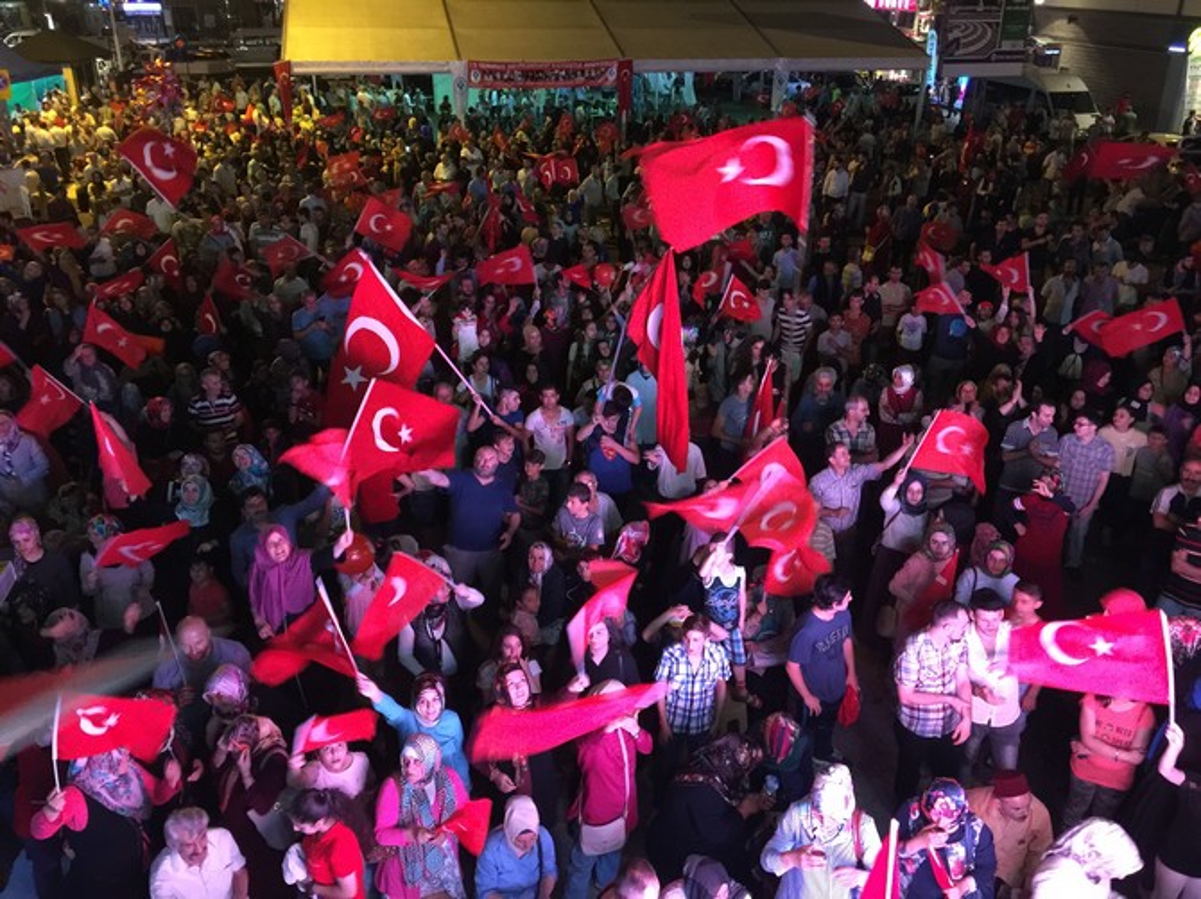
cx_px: 600
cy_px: 450
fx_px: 1006
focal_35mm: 29
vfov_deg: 48.2
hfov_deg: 61.7
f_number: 2.2
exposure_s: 1/8
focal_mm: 4.15
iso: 125
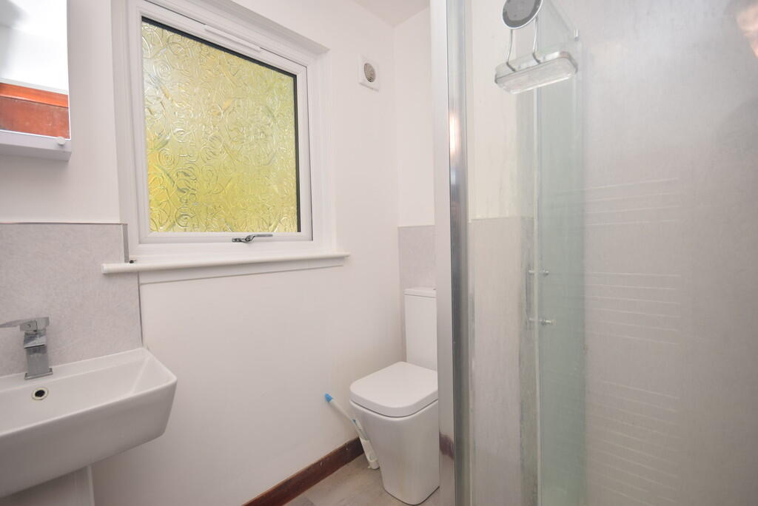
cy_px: 253
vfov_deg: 77.4
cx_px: 379
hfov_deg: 100.4
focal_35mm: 15
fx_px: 316
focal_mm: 10
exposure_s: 1/60
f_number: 5
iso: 100
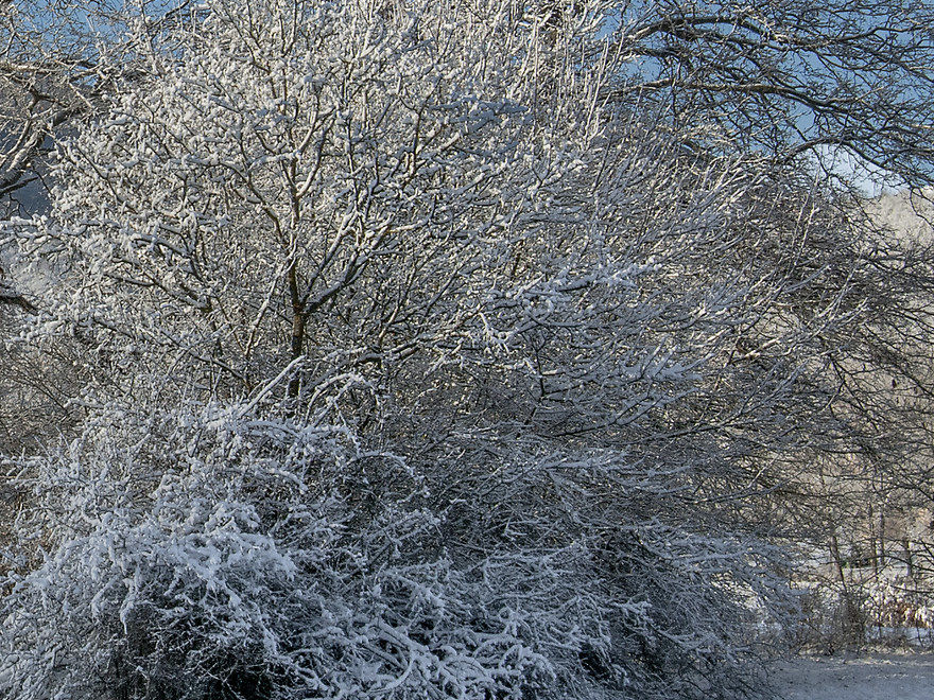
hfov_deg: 15.1
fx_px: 3400
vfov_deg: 11.7
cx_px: -161
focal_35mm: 126
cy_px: 84
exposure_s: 1/400
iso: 320
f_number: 11
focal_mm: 32
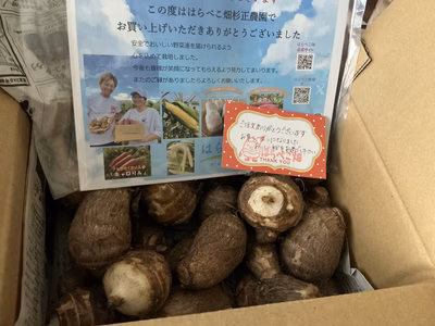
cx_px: 218
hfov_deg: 63.4
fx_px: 352
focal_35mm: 28
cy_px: 163
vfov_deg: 49.7
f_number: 1.8
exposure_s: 1/30
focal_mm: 3
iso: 500
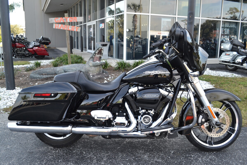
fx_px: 206
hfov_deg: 61.9
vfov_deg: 43.6
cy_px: 82
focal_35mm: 30
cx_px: 124
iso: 200
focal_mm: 20
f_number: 5.6
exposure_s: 1/125
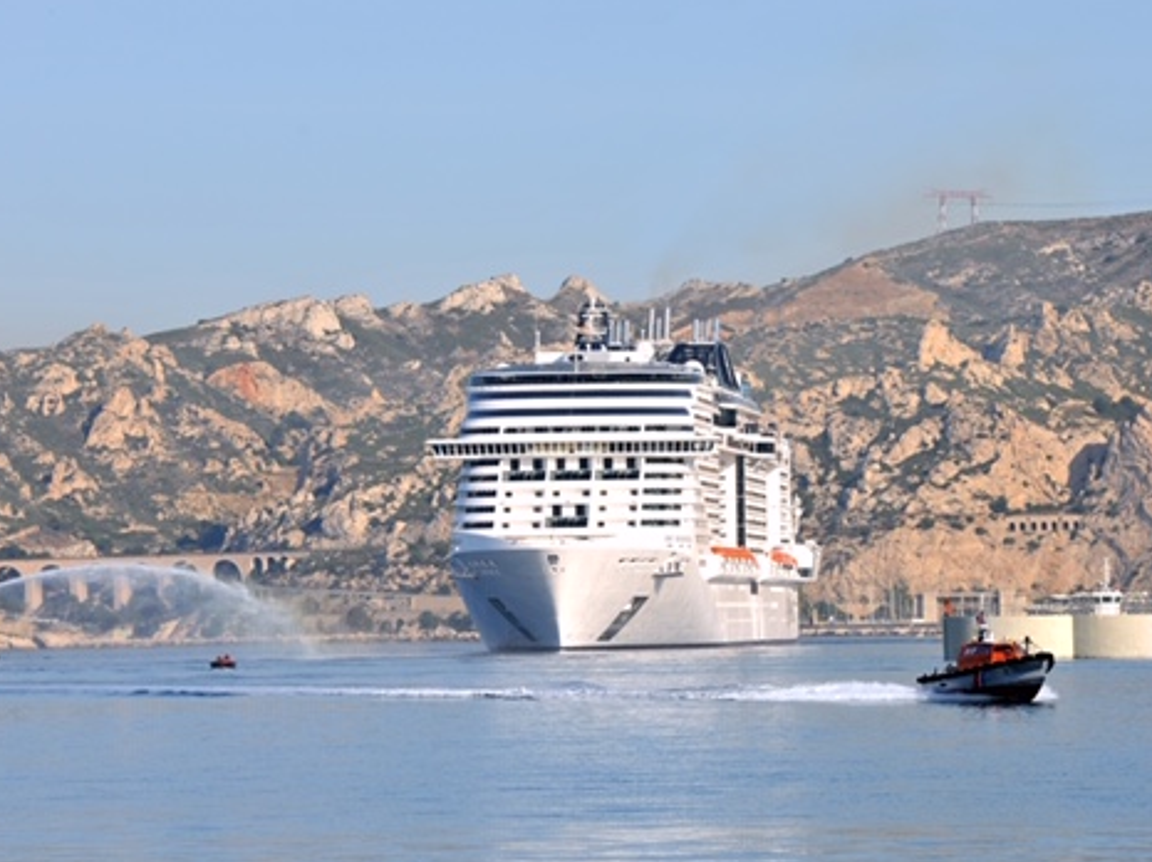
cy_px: 436
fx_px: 7715
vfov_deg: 6.4
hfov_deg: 8.5
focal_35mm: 232
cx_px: 600
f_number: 8
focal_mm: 175
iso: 140
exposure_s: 1/500
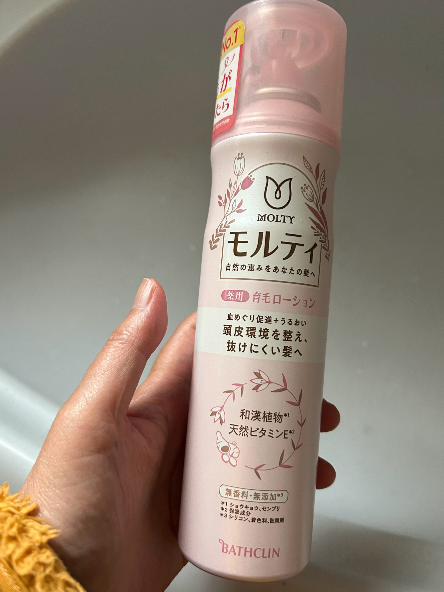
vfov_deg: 63.4
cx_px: 208
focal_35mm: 28
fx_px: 479
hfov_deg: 49.7
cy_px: 304
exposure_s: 1/60
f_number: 1.5
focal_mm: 5.7
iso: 320
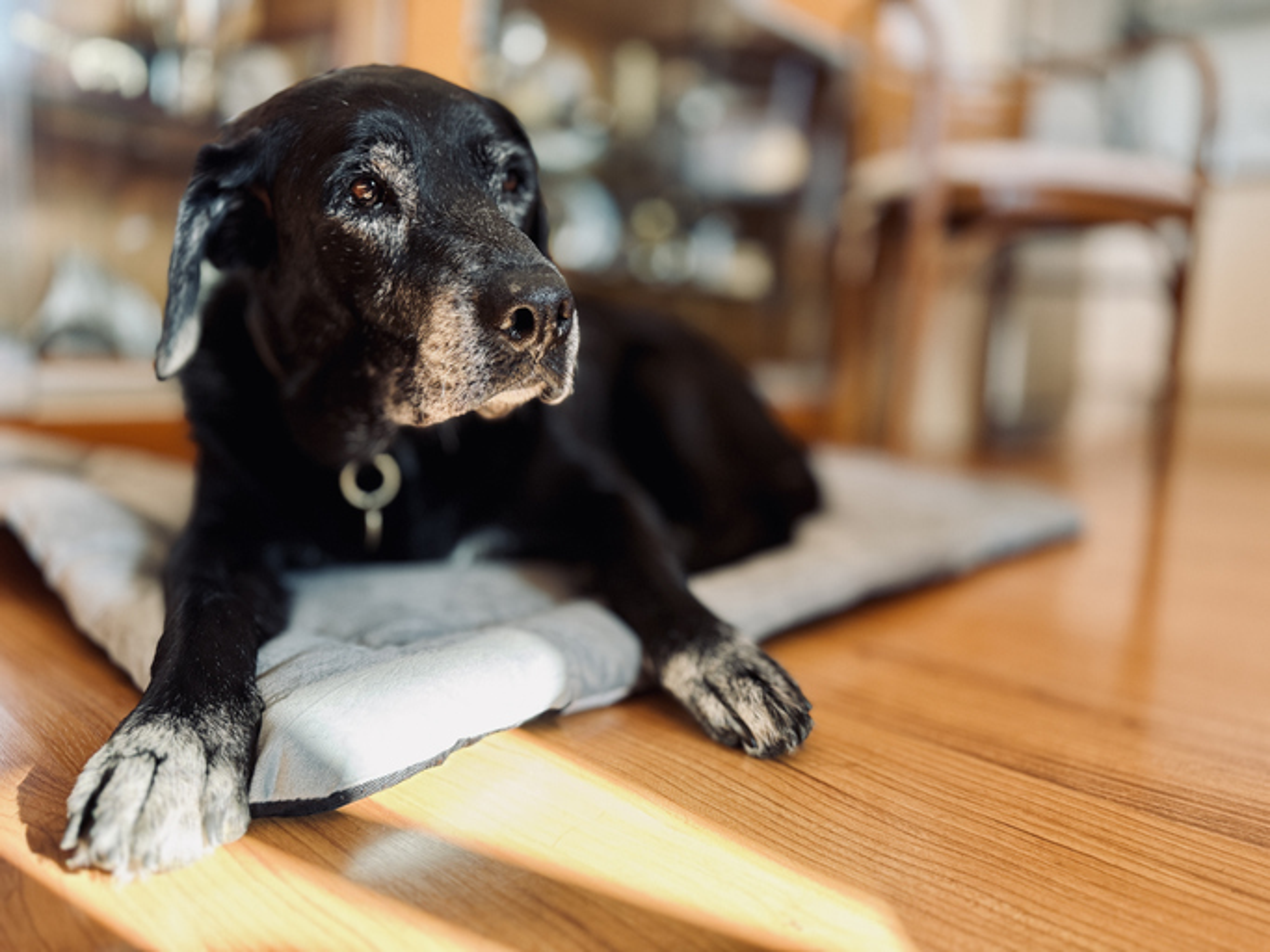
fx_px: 880
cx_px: 635
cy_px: 476
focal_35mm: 24
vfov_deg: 56.8
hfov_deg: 71.6
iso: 160
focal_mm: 6.76
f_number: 1.78
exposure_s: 1/121
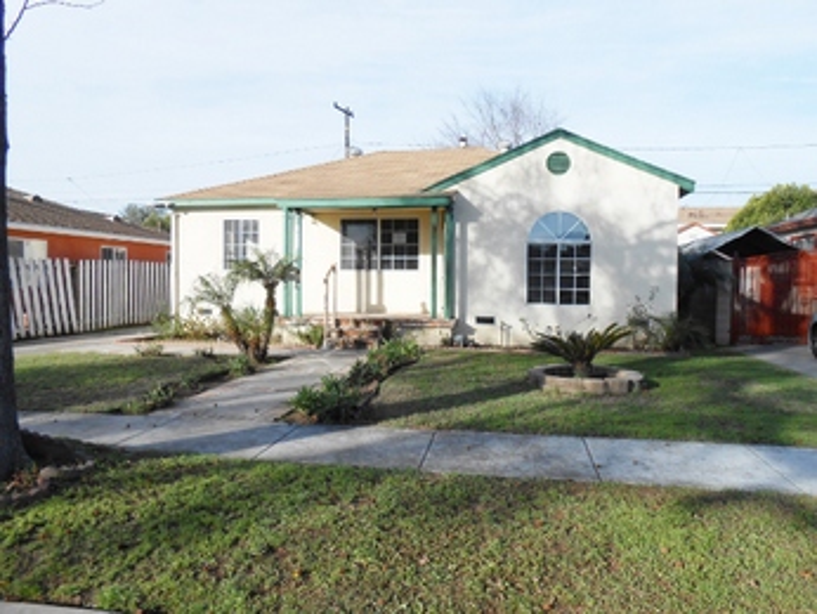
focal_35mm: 26
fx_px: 614
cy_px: 307
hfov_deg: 67.3
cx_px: 408
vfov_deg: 53.1
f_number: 3.5
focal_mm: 4.6
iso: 80
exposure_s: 1/800
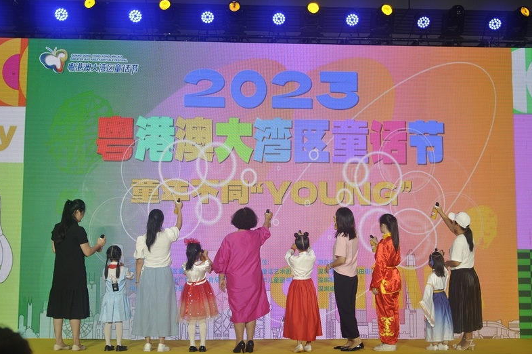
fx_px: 856
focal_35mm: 58
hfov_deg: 34.5
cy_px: 179
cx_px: 262
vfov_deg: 23.3
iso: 400
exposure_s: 1/100
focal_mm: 38
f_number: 5
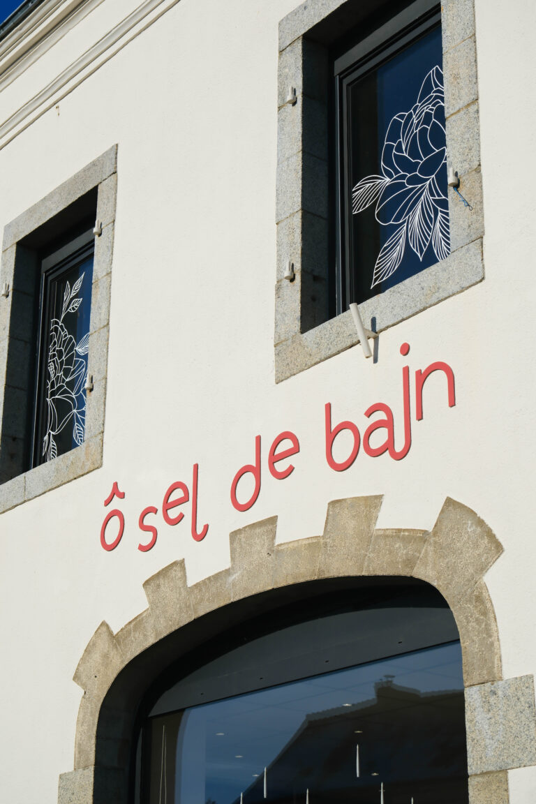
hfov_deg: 20.3
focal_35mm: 67
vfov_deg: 30.1
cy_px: 402
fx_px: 1496
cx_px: 268
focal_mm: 44.7
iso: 125
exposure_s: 1/1600
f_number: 5.6
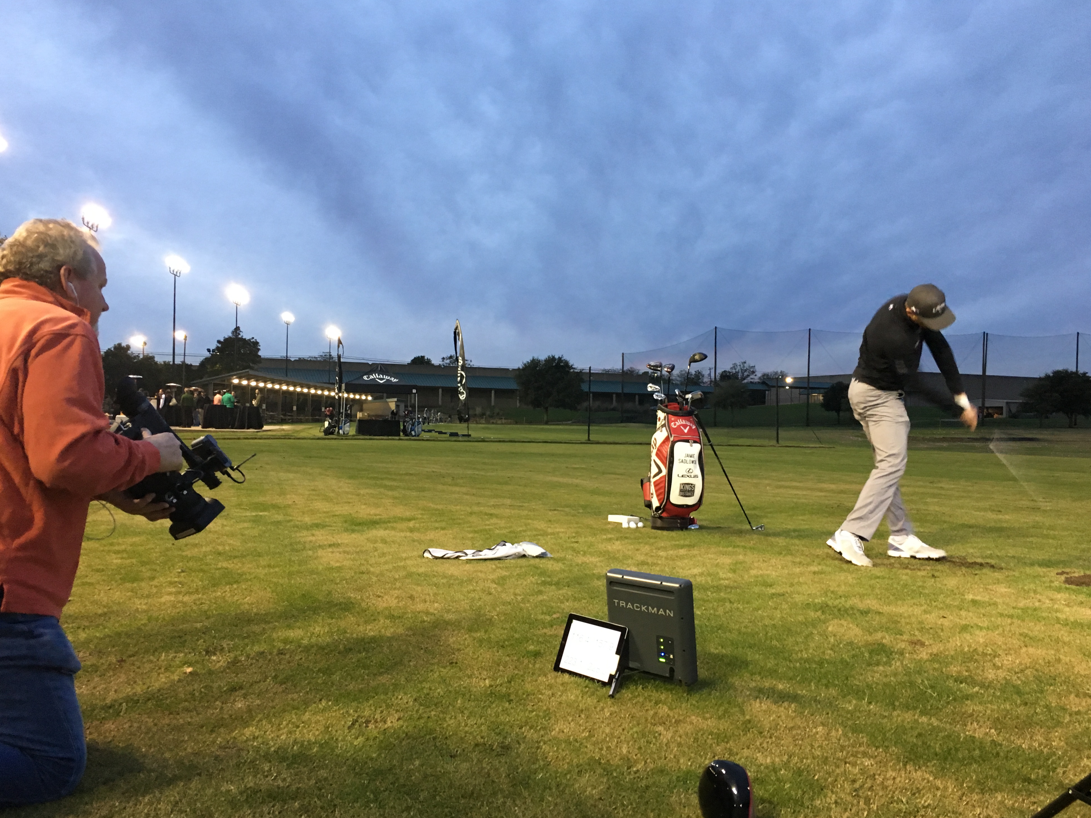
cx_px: 553
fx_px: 945
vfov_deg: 46.8
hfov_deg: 60.0
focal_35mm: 30
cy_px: 415
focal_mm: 4.15
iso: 125
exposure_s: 1/30
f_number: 2.2
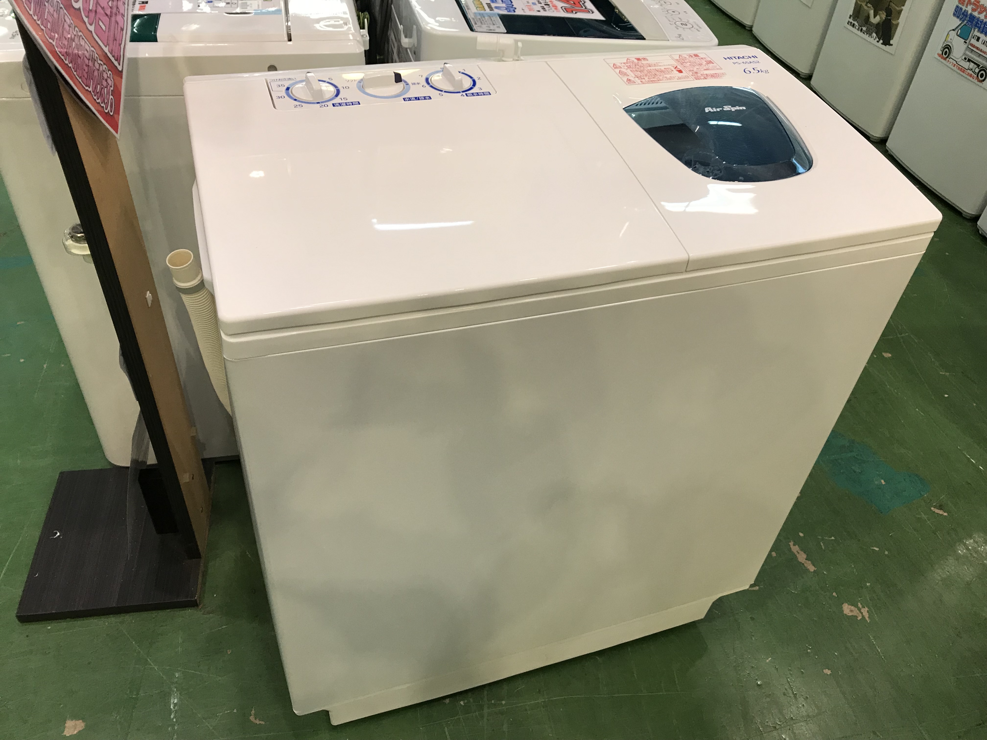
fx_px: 798
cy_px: 370
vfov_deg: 49.7
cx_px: 494
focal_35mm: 28
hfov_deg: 63.4
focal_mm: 3.99
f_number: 1.8
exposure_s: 1/33
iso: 20
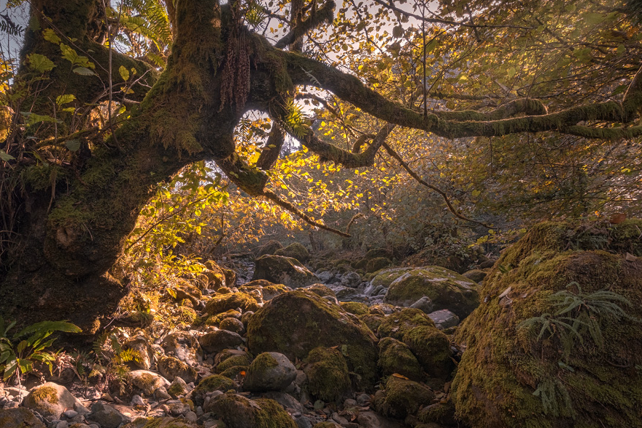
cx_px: 278
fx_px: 339
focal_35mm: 19
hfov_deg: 86.4
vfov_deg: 63.8
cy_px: 261
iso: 640
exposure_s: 1/25
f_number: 10
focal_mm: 8
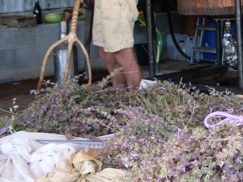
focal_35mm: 104
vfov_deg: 14.1
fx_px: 730
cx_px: 311
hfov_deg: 17.8
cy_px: 31
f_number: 2.8
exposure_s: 1/90
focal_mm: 6.3
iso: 100
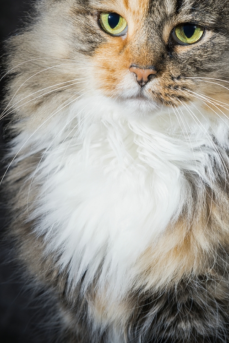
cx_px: 145
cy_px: 112
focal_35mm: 277
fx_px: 2637
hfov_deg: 5.0
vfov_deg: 7.4
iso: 100
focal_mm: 135
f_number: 7.1
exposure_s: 1/160
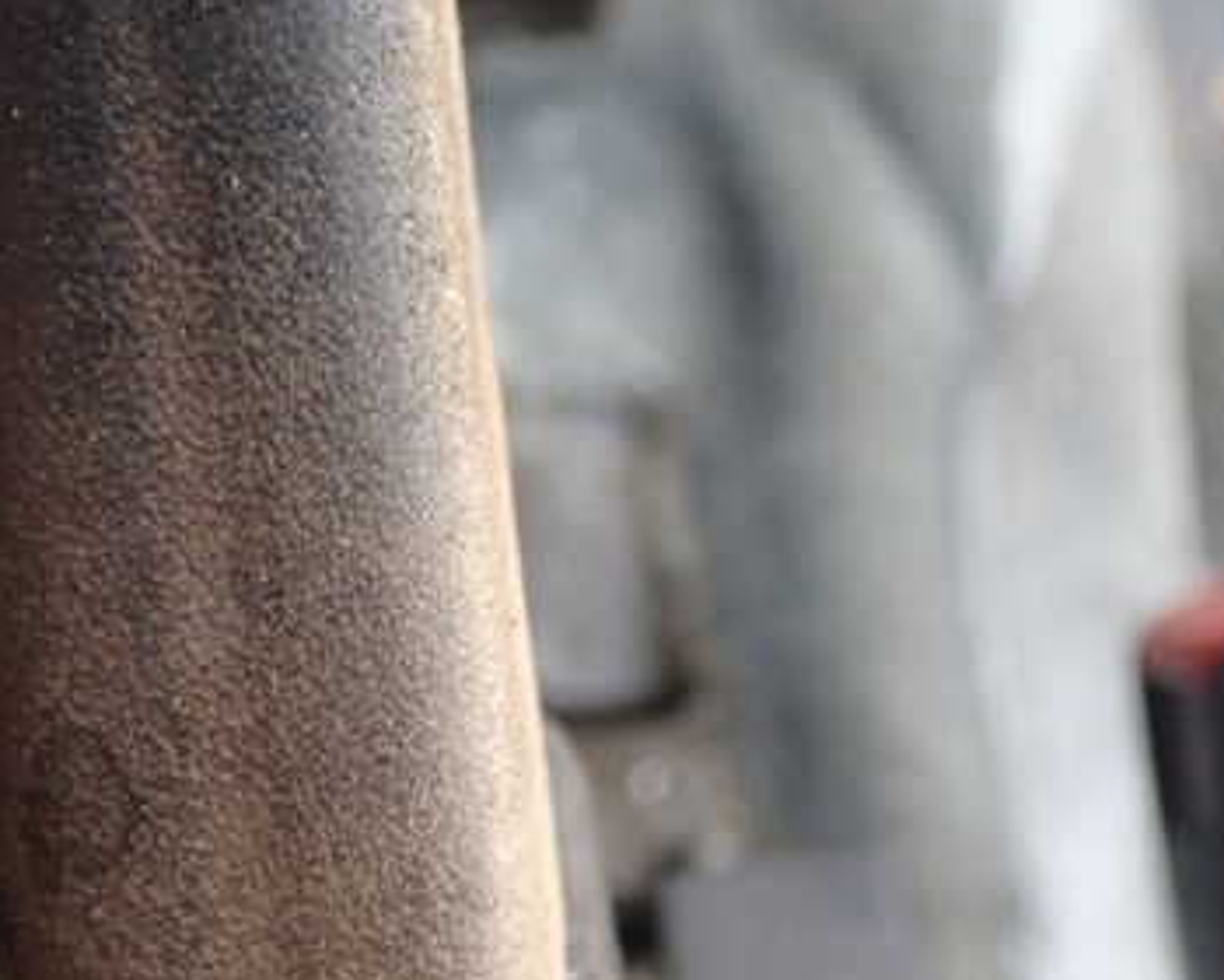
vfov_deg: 22.8
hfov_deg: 28.2
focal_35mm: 67
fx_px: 2427
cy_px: 612
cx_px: 479
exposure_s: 1/40
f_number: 2.8
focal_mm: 7.34
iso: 500
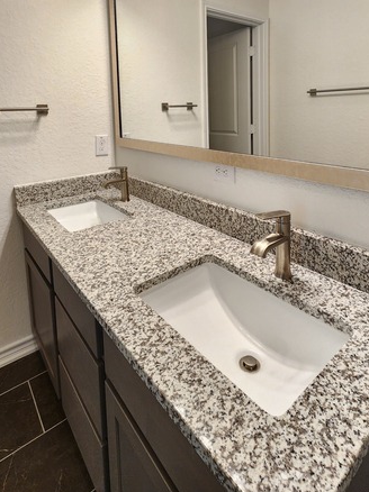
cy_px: 144
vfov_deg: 80.3
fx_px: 270
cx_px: 178
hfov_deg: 68.6
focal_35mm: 19
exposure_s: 1/60
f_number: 2.2
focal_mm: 2.2
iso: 125
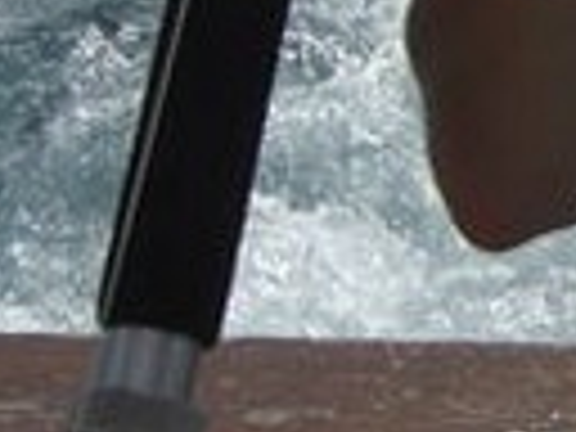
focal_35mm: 187
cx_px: 1030
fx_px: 3112
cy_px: -153
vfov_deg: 7.8
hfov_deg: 10.0
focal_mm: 7.9
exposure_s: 1/500
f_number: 8
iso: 80
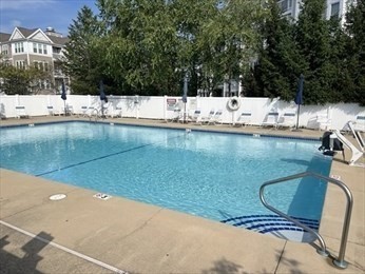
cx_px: 182
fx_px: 274
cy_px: 137
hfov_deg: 67.3
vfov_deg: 53.1
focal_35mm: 26
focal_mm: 5.7
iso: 50
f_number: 1.5
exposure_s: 1/7463
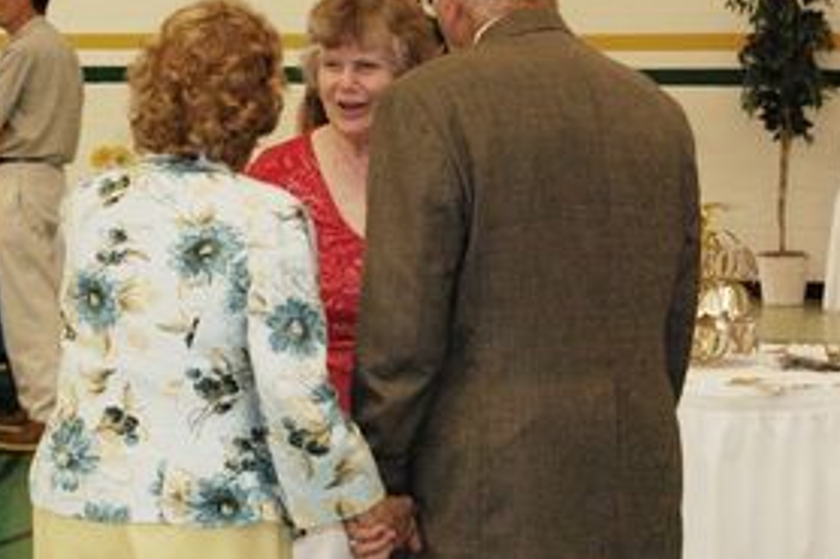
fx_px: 2768
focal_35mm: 119
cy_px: 266
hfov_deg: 17.3
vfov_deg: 11.5
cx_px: 393
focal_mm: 55
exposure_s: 1/60
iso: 1600
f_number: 5.6
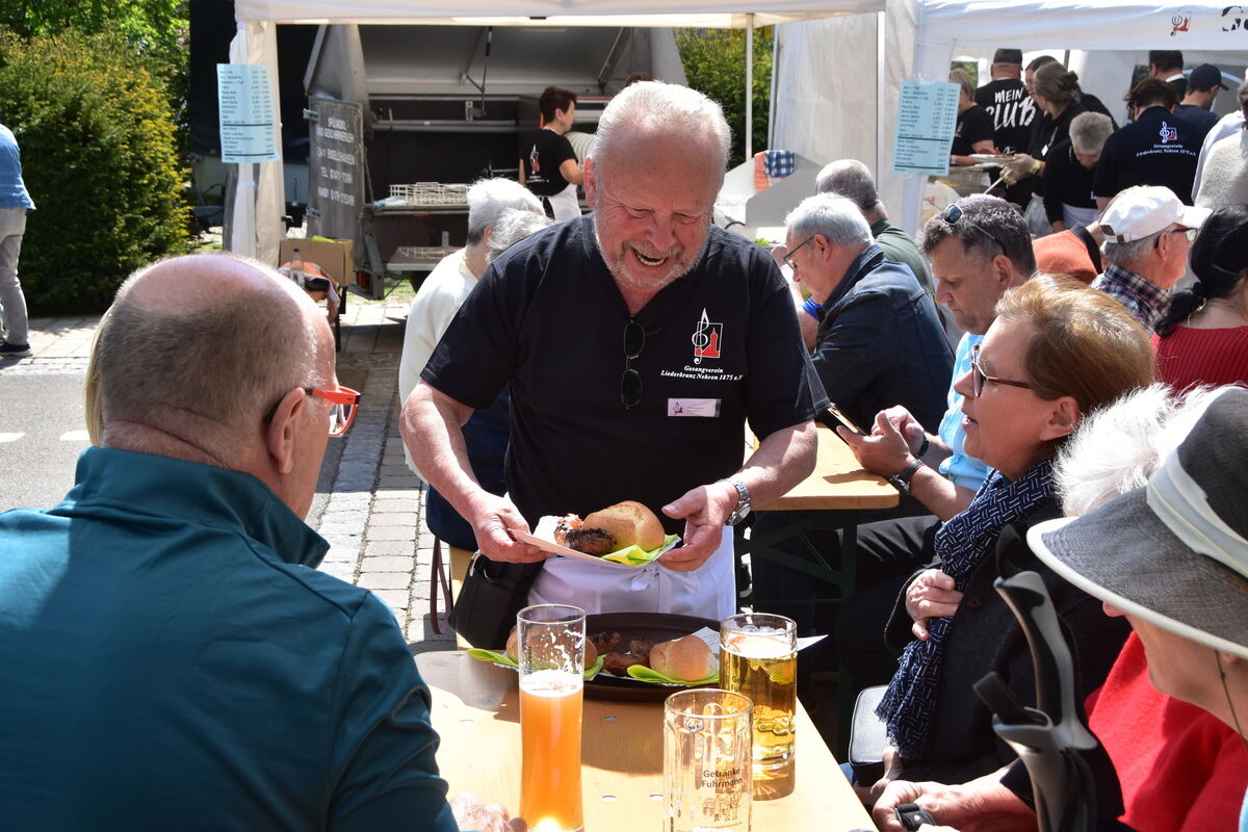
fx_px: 1768
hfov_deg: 38.9
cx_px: 624
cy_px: 416
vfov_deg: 26.5
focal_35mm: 51
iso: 400
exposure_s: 1/400
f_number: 10
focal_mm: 34
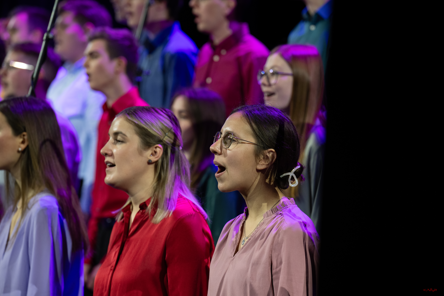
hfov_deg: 10.3
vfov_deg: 6.9
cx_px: 222
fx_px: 2466
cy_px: 148
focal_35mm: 200
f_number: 5
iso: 1000
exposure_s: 1/125
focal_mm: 200
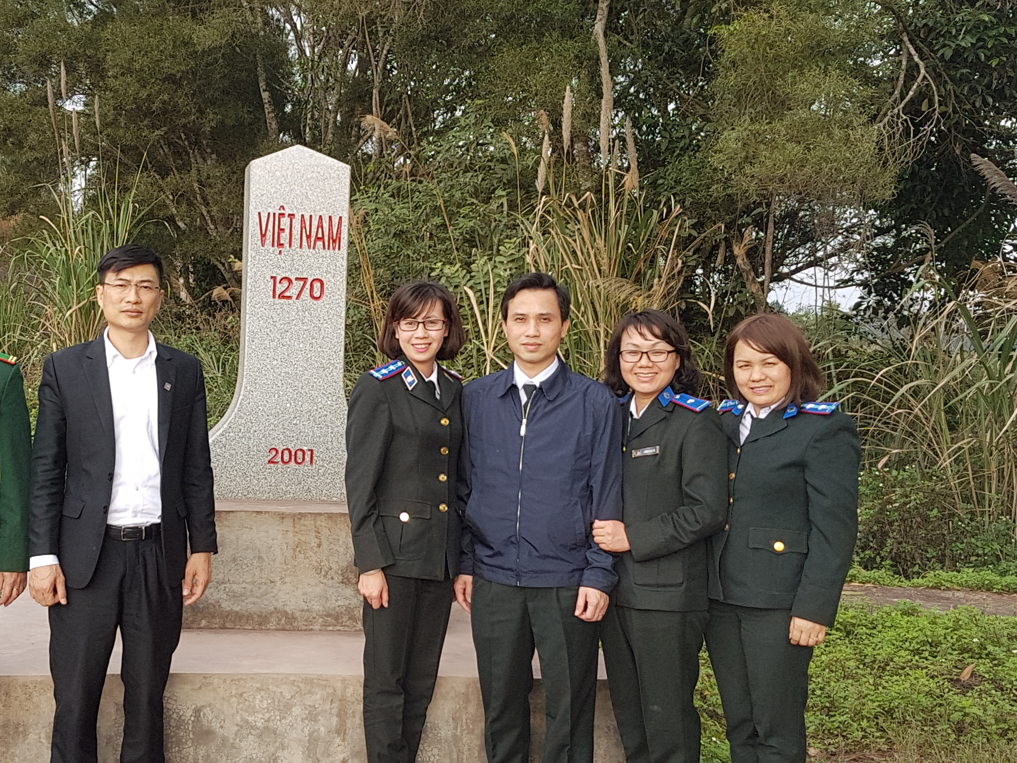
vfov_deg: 29.1
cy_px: 433
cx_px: 282
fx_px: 1469
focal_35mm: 50
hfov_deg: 37.5
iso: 40
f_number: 1.7
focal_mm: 4.2
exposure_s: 1/449
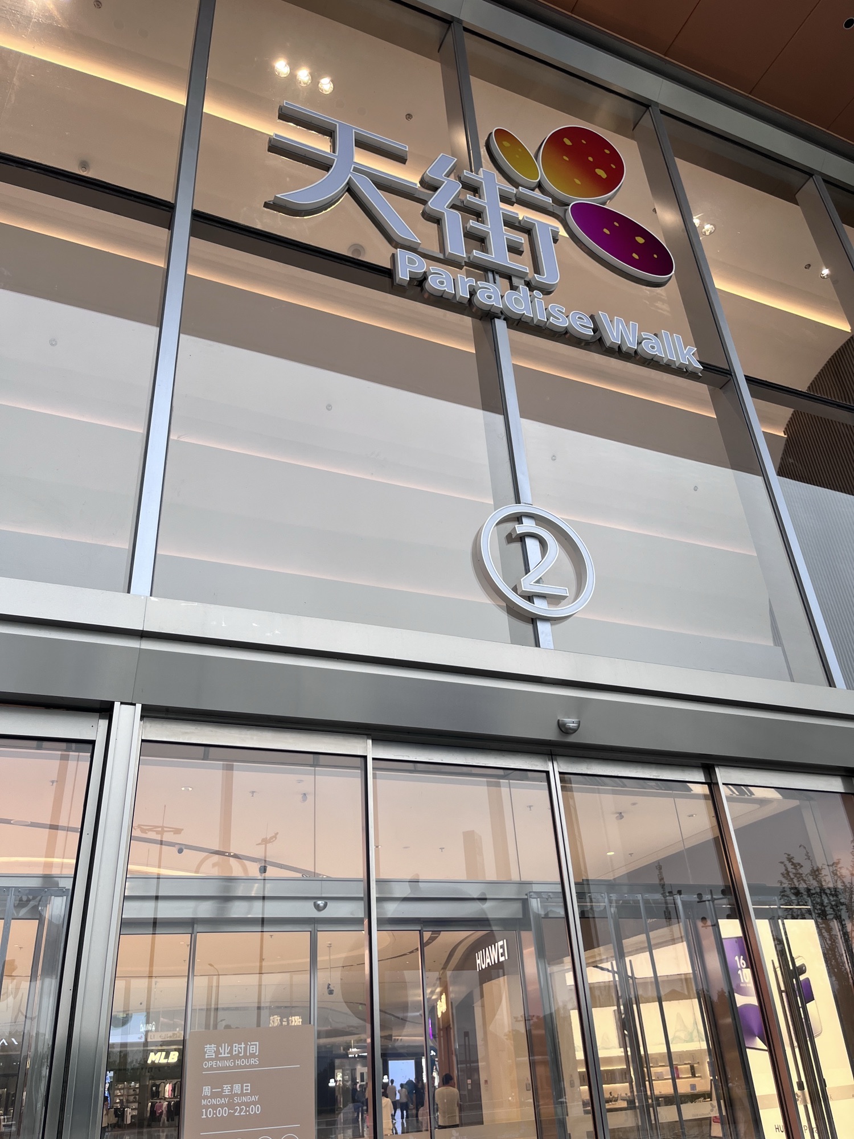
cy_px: 570
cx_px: 427
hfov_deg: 53.1
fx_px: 855
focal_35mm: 26
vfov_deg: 67.3
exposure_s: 1/202
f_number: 1.6
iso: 40
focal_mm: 5.1
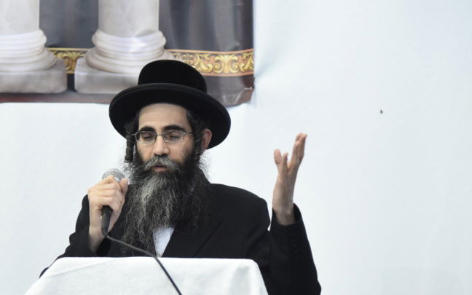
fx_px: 2032
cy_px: 189
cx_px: 164
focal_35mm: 158
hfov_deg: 13.2
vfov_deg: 8.3
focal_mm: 98
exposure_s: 1/125
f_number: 4
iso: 2500
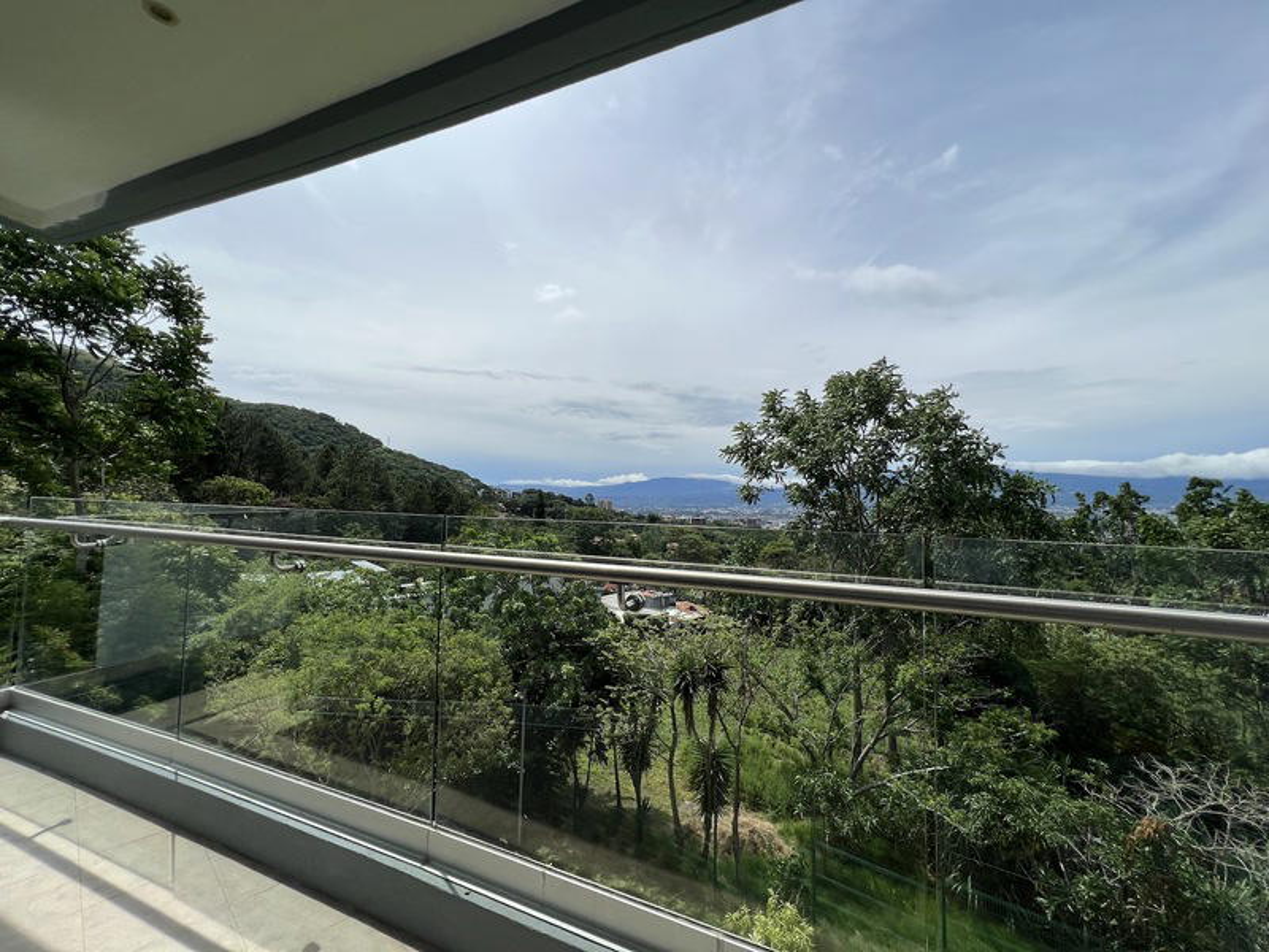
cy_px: 476
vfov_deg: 89.9
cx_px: 634
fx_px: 477
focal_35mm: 13
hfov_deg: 106.2
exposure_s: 1/3650
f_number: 1.8
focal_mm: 1.57
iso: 32
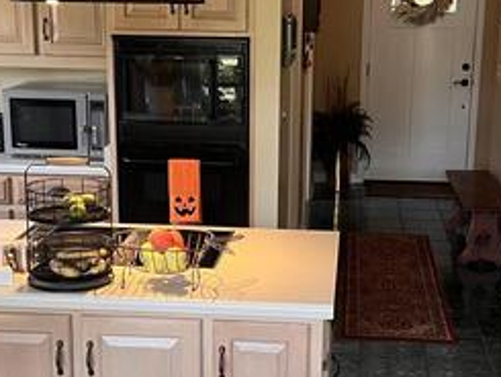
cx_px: 266
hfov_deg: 28.5
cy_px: 223
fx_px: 985
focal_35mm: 68
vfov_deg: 21.6
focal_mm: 5.7
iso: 125
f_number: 1.5
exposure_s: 1/60
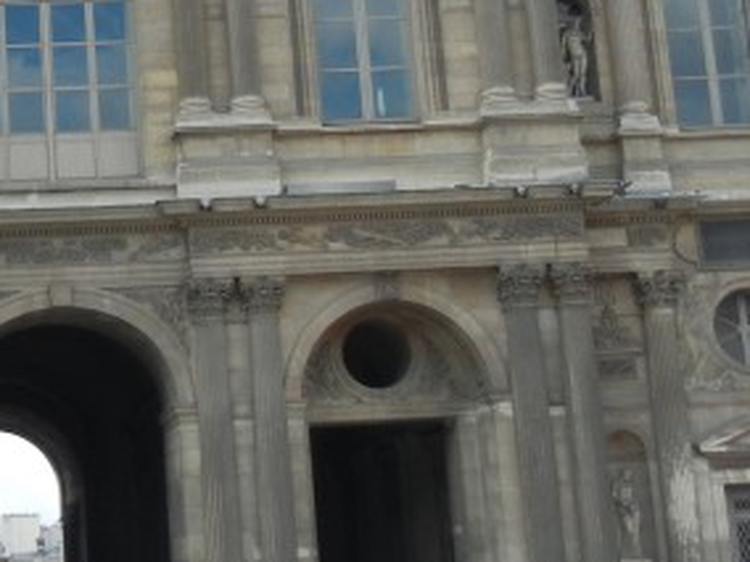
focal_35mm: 108
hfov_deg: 17.7
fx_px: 2340
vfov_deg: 13.5
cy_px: 11
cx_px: -11
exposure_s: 1/188
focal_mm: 5.4
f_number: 7
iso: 160
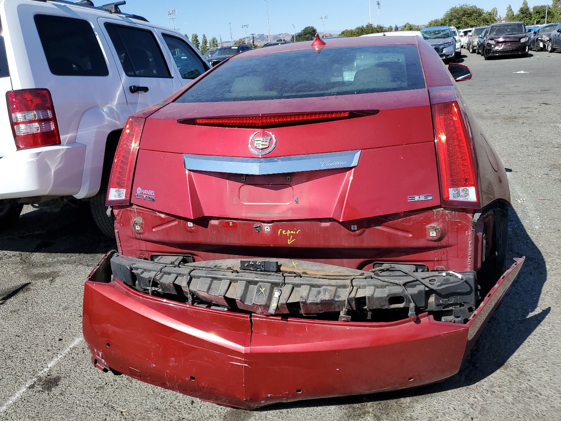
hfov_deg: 61.6
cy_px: 212
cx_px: 263
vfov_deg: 48.2
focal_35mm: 29
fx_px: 470
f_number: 1.5
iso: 50
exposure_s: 1/2500
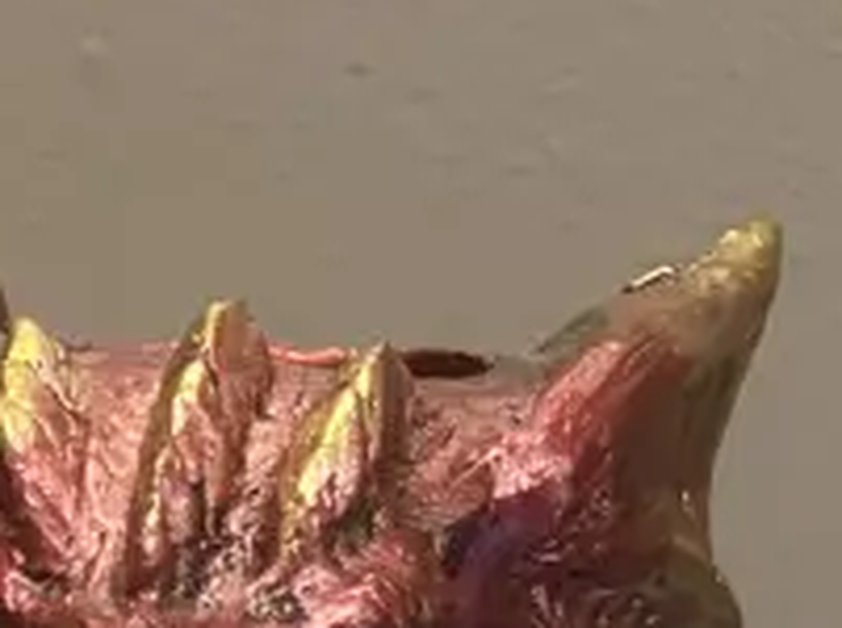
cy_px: 2072
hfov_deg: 13.7
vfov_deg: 8.2
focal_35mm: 143
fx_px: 3472
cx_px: 126
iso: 125
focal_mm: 3.99
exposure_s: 1/50
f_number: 1.8
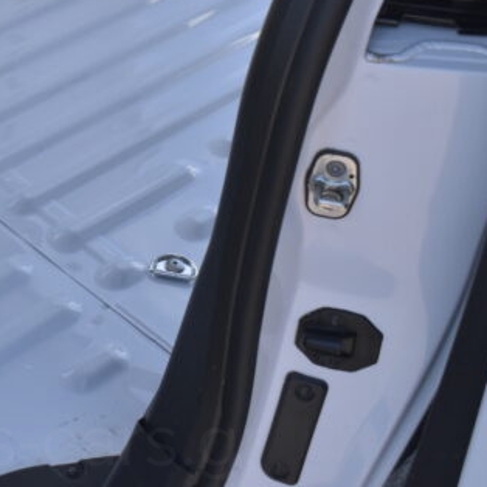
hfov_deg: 21.1
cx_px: -53
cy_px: 103
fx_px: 1242
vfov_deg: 21.9
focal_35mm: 78
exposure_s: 1/1600
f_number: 5.6
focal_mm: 25
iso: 1600
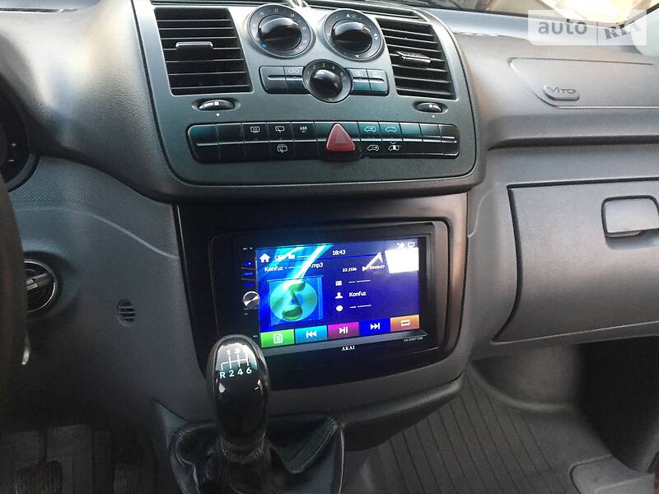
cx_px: 330
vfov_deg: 48.2
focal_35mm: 29
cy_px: 247
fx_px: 552
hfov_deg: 61.7
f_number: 2.2
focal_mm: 4.2
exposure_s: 1/20
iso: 250
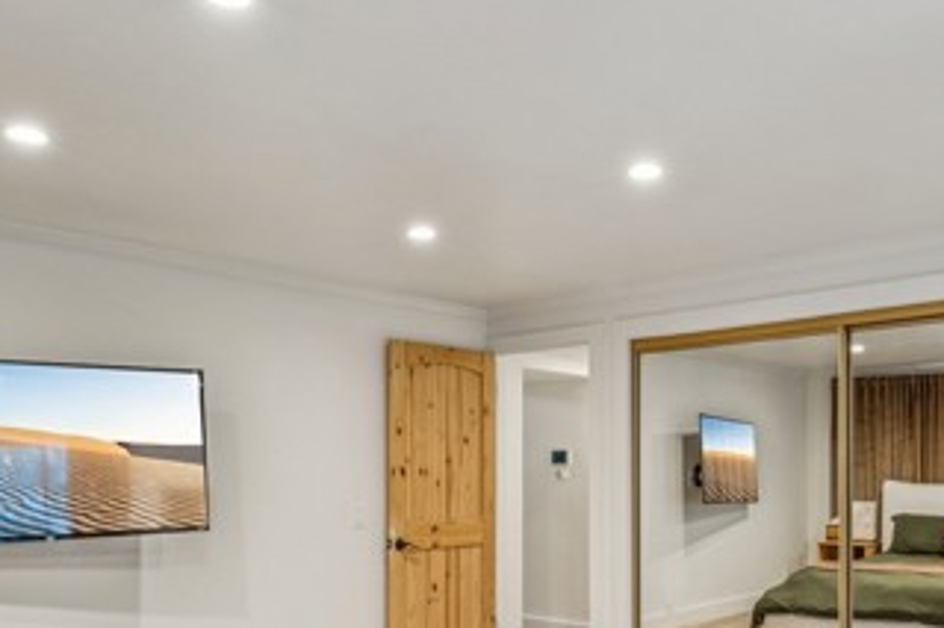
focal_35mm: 34
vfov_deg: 37.8
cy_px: 478
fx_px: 891
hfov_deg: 55.3
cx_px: 581
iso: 100
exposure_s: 1.3
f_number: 13
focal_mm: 17
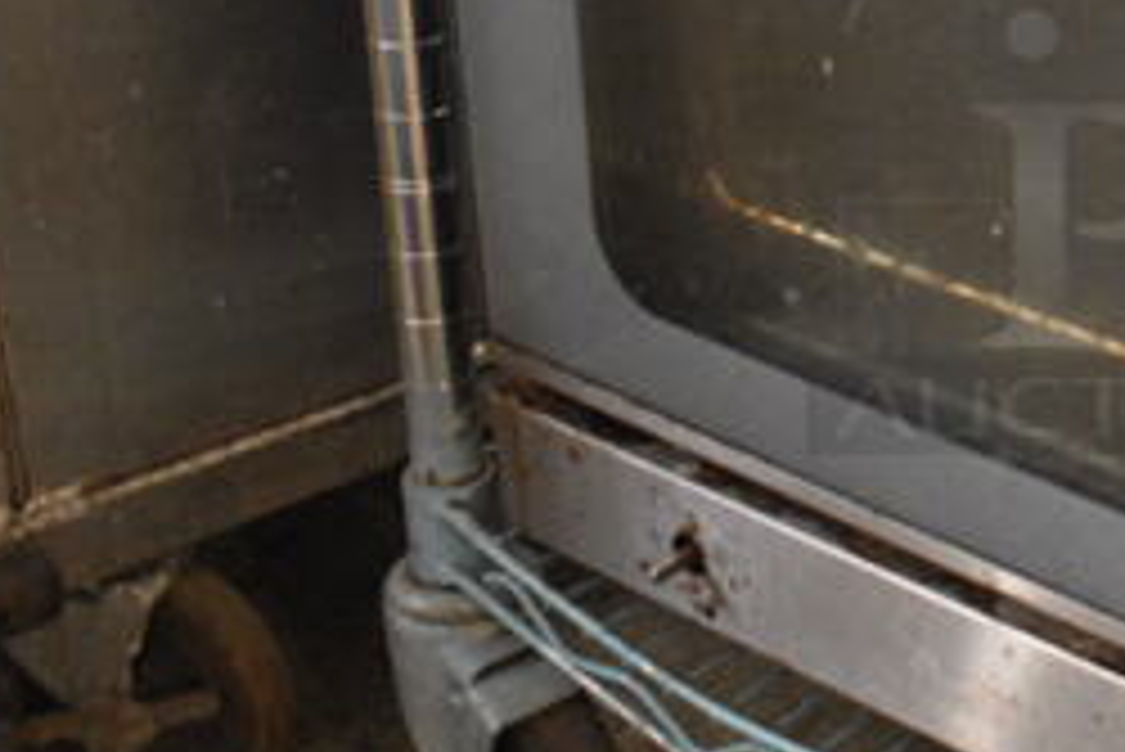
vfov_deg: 20.5
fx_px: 2064
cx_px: 1310
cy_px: 216
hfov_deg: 27.3
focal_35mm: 66
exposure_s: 1/125
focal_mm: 18
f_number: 3.5
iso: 2500
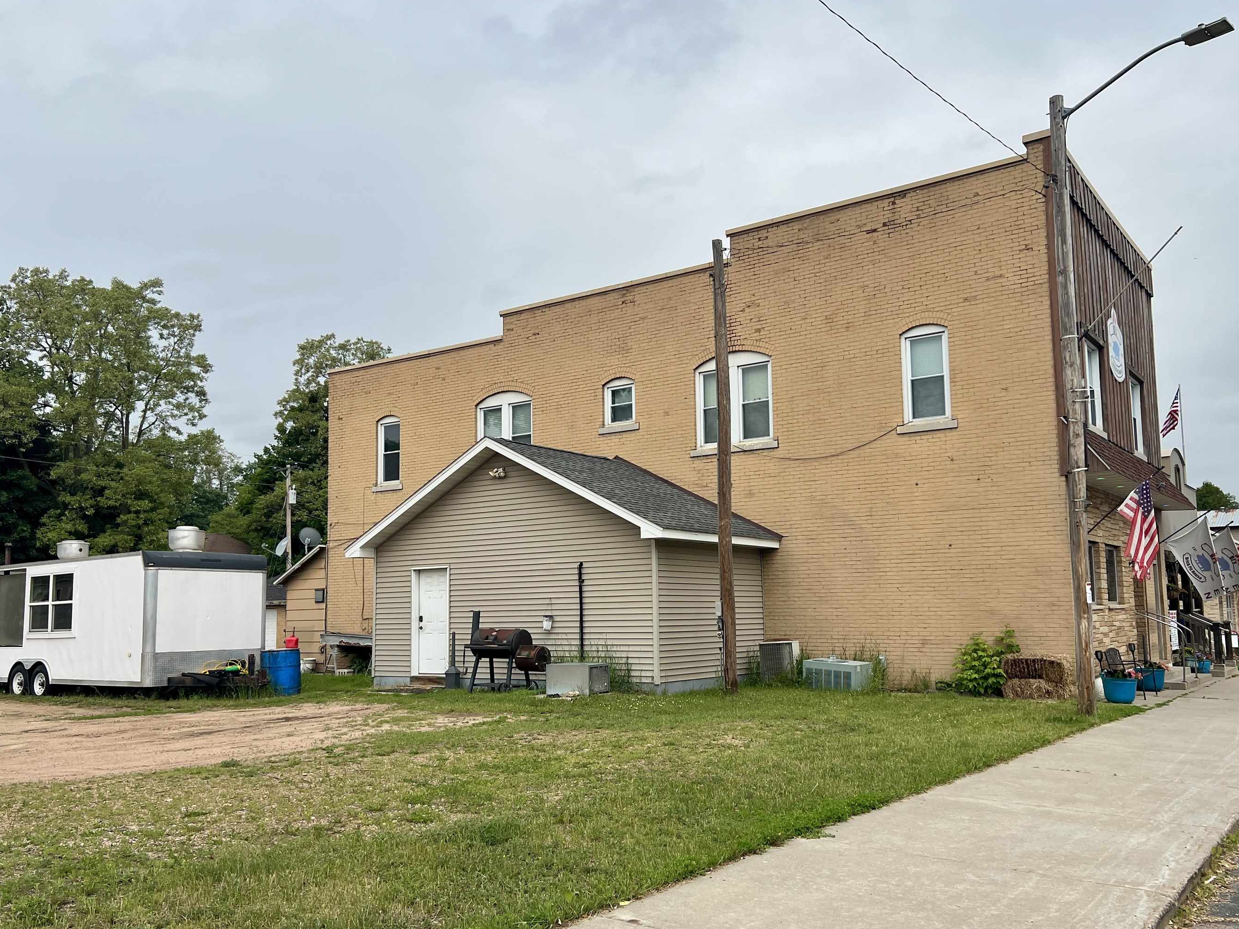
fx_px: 1074
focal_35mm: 30
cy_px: 487
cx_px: 623
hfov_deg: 60.0
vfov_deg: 46.8
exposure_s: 1/6579
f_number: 1.5
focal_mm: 5.7
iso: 50
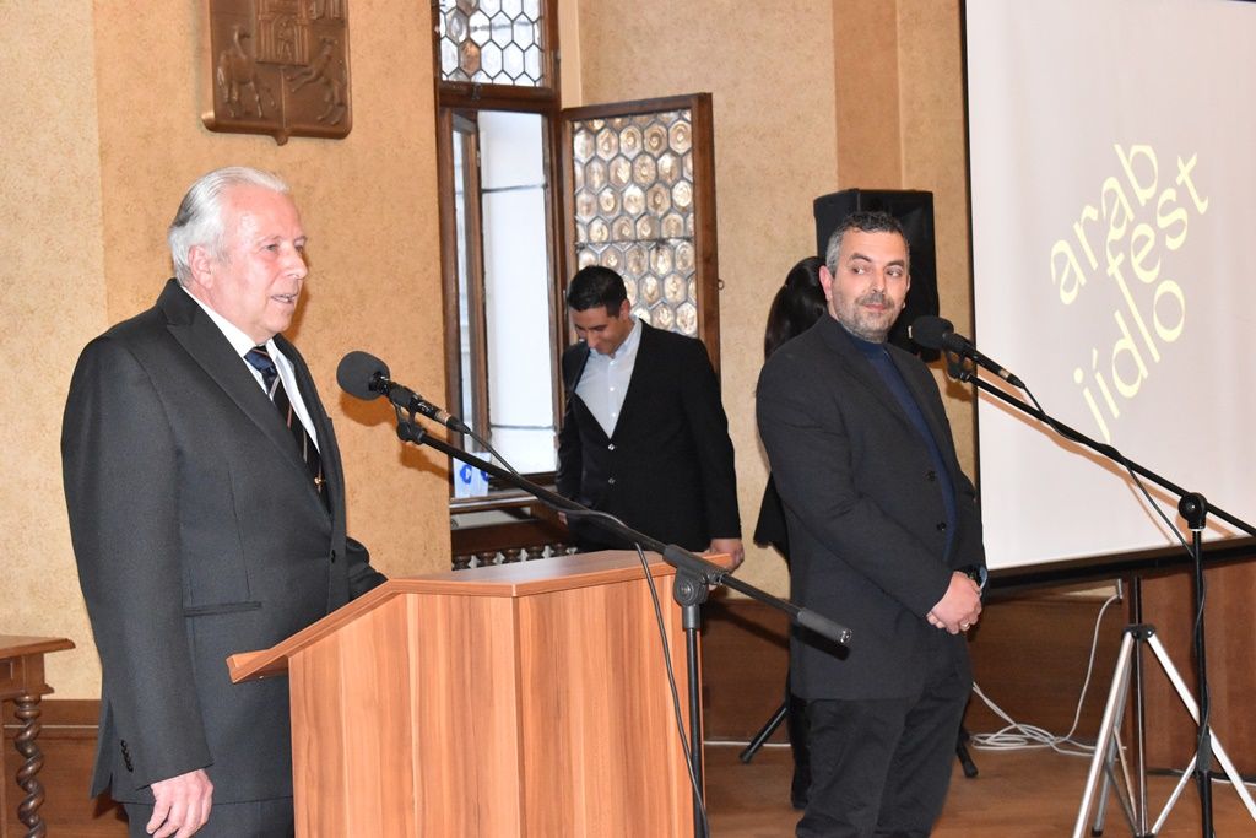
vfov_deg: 16.6
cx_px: 628
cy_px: 419
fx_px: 2879
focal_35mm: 82
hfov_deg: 24.6
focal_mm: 55
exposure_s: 1/100
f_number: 8
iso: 6400
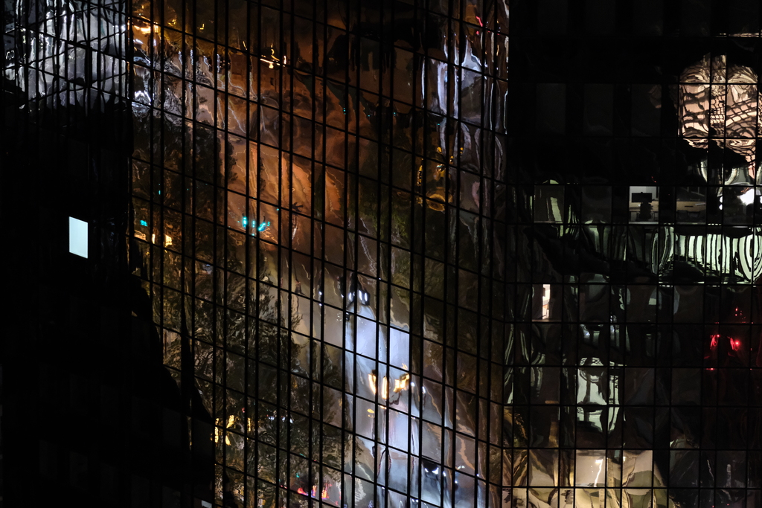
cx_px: 381
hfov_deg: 6.0
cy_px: 254
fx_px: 7324
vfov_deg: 4.0
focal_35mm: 346
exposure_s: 1/10
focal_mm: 230.8
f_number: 6.3
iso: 12800
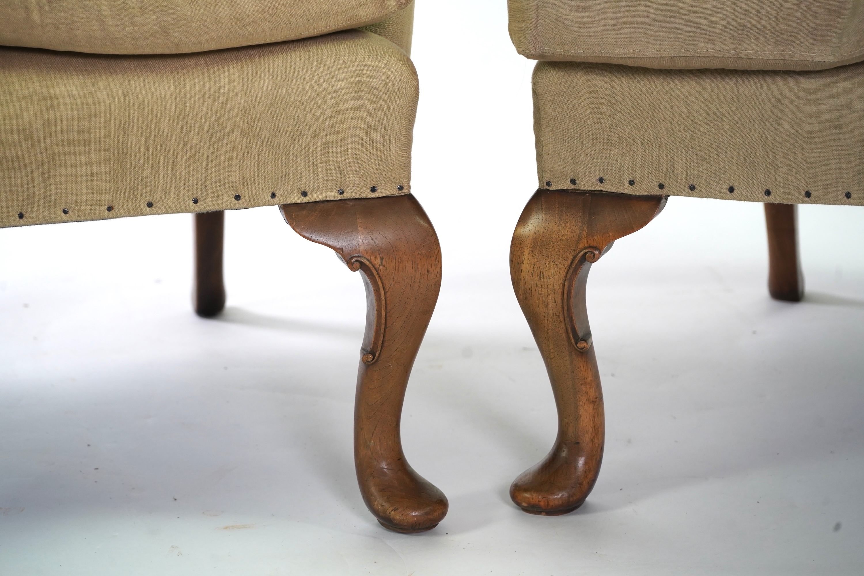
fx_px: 1536
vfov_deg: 21.2
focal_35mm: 64
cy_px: 288
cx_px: 432
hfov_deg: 31.4
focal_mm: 64
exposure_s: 1/100
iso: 1250
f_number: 7.1
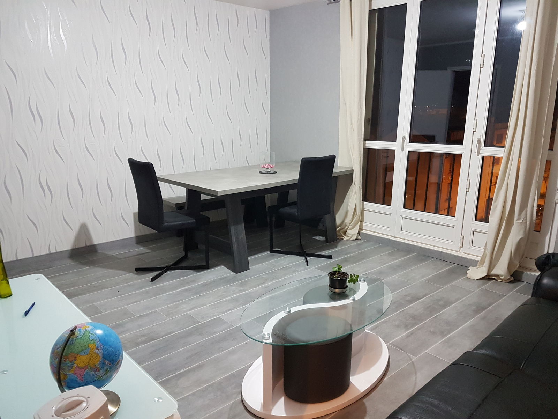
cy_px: 210
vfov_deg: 53.1
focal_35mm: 26
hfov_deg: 67.3
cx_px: 279
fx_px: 419
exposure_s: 1/11
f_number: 1.7
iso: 200
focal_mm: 4.2
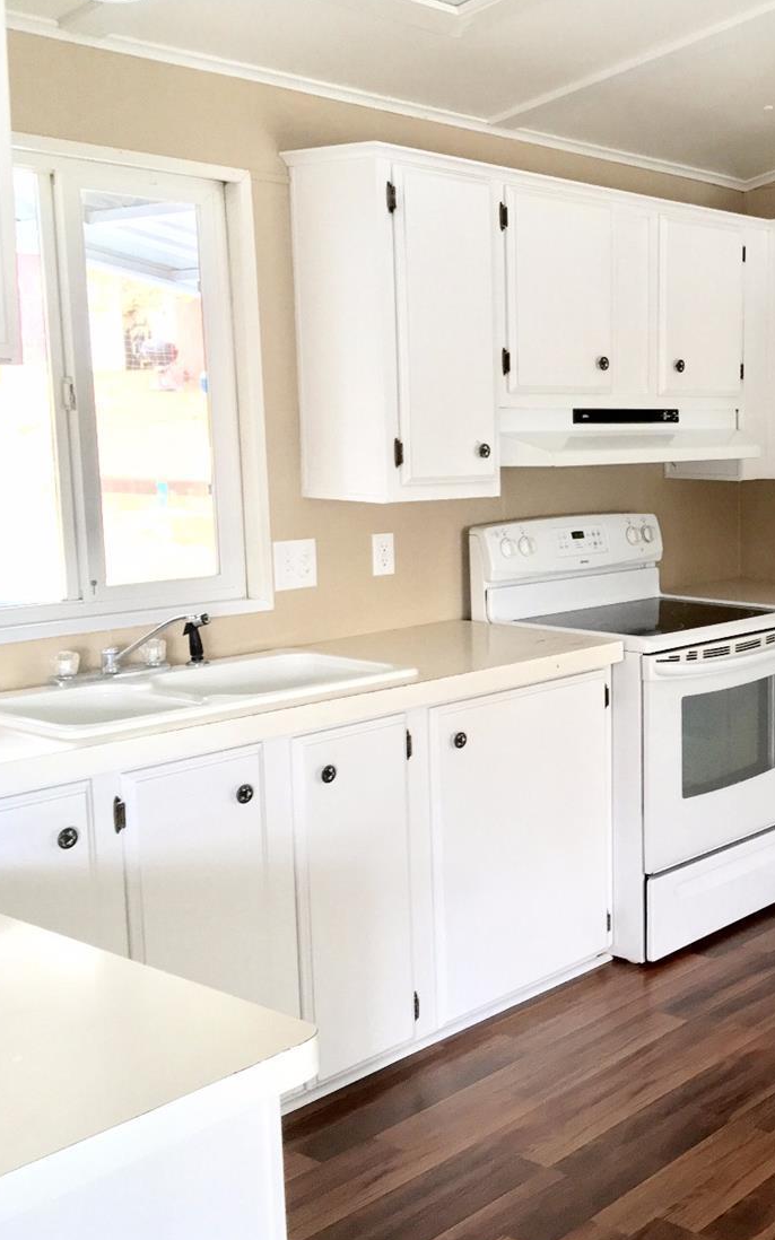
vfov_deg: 47.2
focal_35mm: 42
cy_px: 621
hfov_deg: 28.6
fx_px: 1420
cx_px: 780
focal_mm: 4.15
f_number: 2.2
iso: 80
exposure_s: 1/30
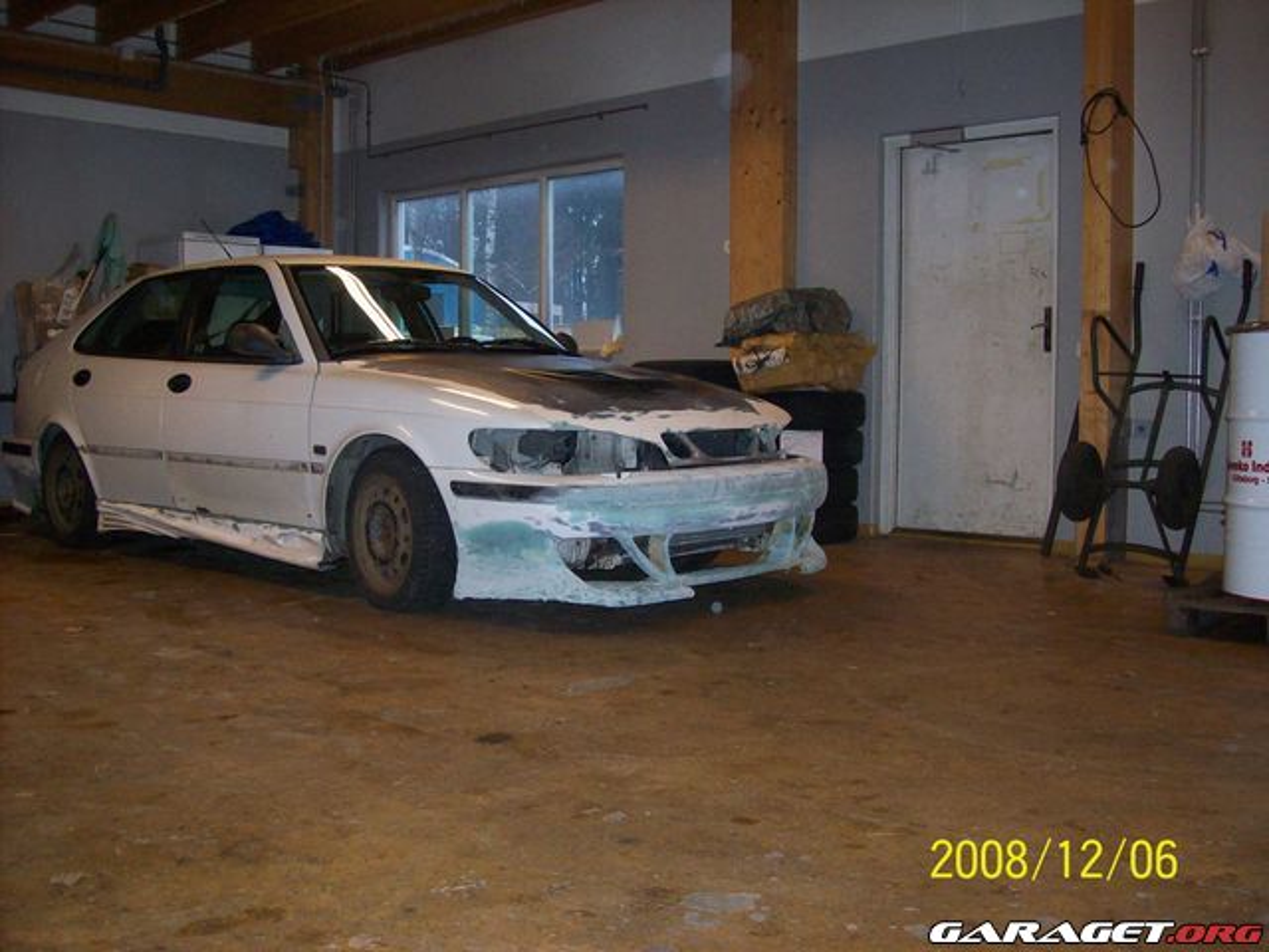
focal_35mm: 36
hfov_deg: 51.4
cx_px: 634
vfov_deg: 39.7
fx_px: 1320
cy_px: 476
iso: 200
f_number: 2.7
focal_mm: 6
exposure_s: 1/64
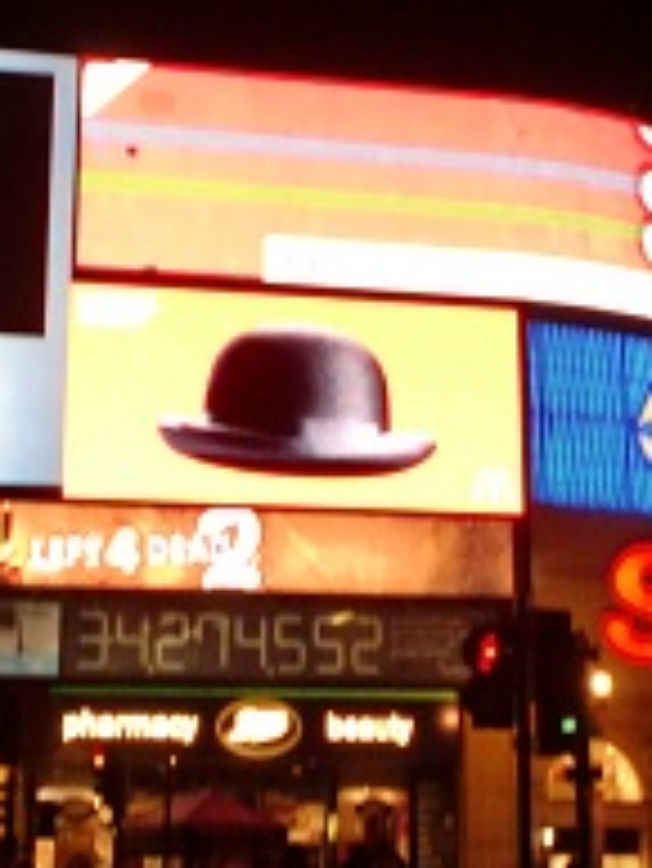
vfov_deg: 28.1
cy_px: 443
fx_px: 1731
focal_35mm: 69
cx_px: 400
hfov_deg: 21.3
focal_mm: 6.3
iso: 200
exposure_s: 1/60
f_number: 3.1
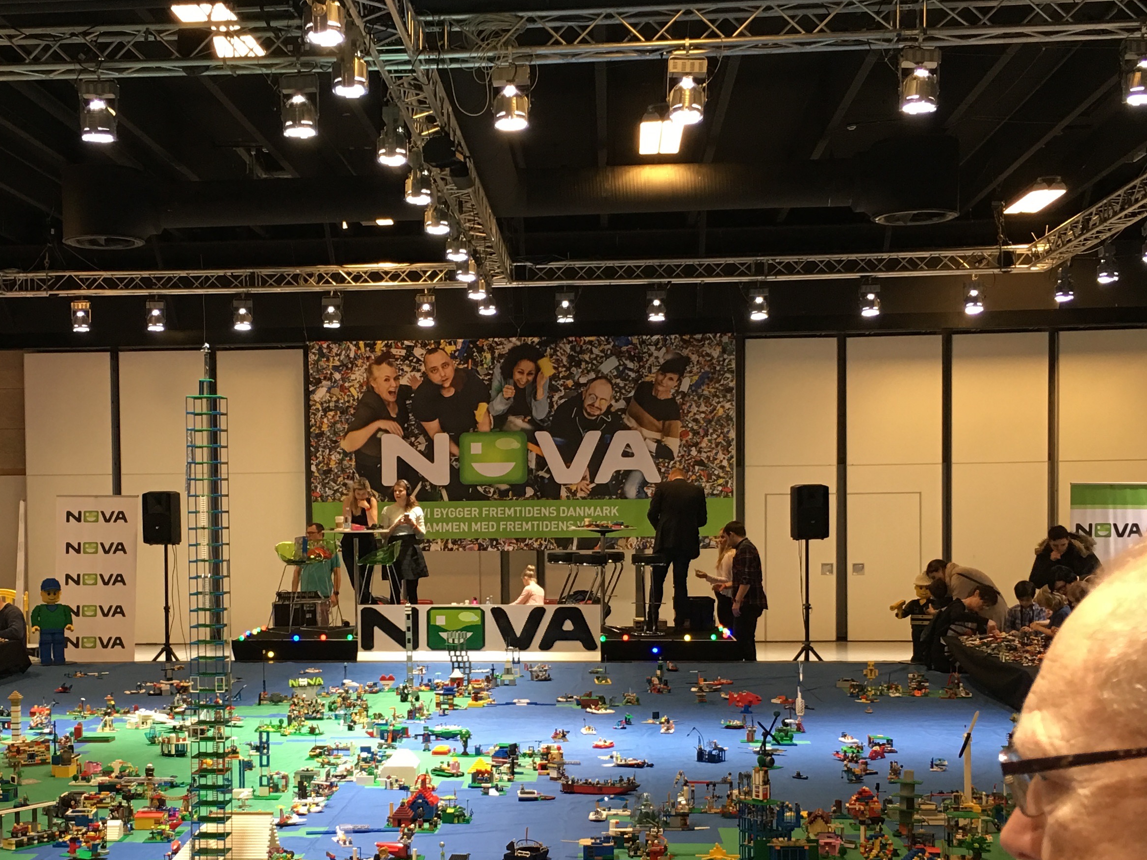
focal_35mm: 50
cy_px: 607
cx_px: 459
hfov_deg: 38.0
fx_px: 1657
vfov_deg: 28.8
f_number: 2.2
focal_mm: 4.15
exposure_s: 1/17
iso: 64
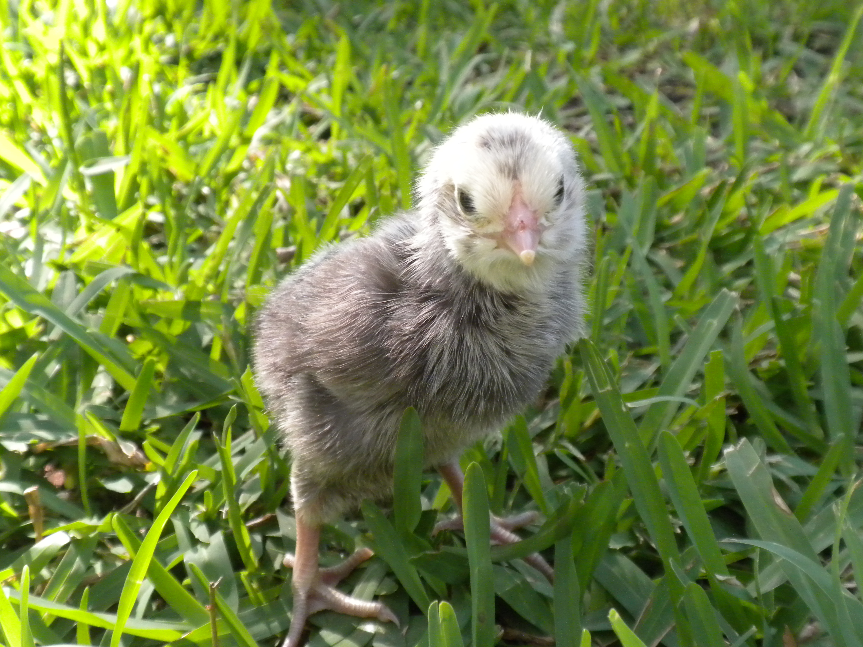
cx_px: 431
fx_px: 1321
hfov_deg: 36.2
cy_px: 323
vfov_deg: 27.5
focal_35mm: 53
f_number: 4.3
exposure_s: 1/280
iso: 400
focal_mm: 9.1
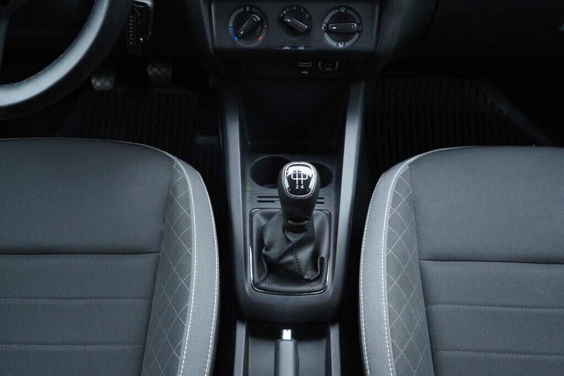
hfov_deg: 53.1
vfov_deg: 36.9
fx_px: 564
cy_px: 188
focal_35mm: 36
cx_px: 282
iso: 500
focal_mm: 24
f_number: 2.8
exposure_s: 1/40
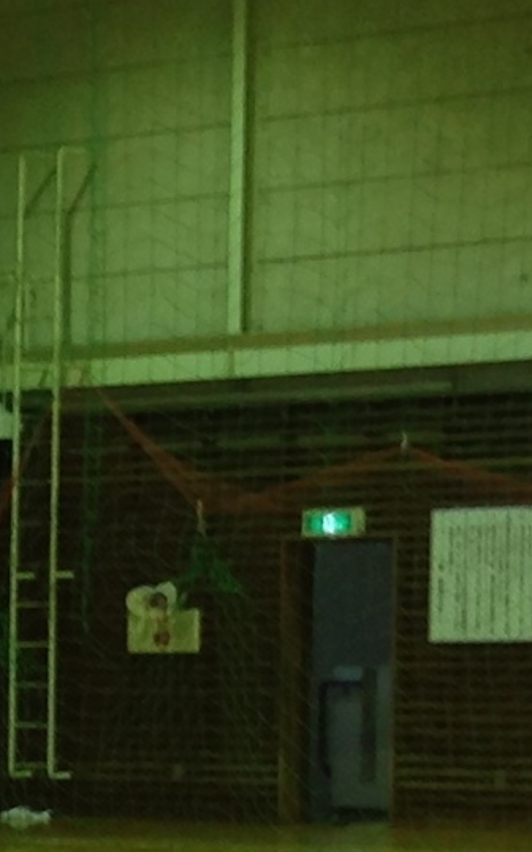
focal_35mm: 195
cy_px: 896
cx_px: -1107
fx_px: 4526
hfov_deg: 6.2
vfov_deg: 10.6
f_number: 2.4
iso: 50
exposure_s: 1/20
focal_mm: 4.12
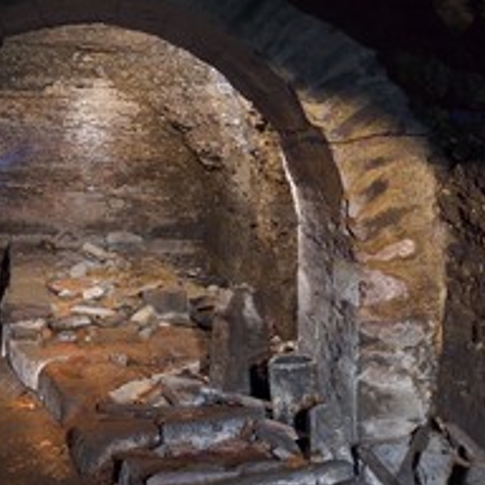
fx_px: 824
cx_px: 212
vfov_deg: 32.4
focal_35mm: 52
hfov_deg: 32.7
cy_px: 144
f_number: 9
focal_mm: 28
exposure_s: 5
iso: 800
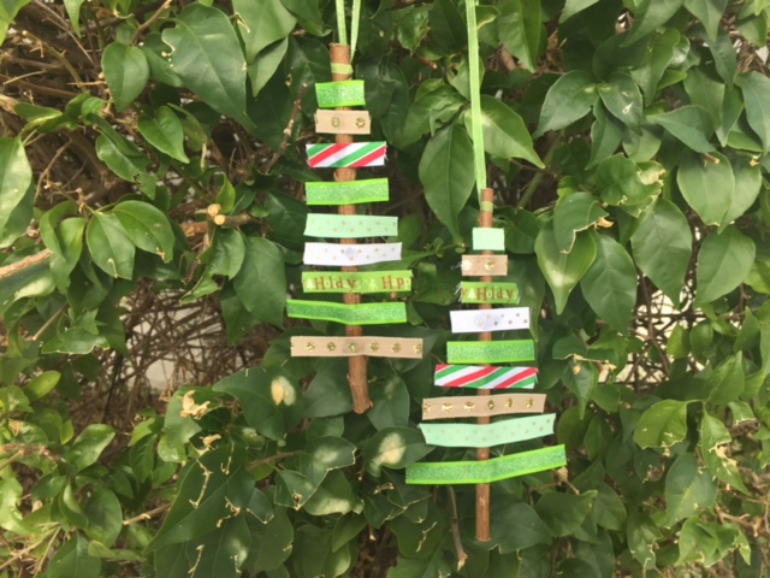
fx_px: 645
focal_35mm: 29
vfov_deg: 48.2
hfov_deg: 61.7
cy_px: 289
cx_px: 385
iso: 32
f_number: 2.2
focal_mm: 4.15
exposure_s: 1/590
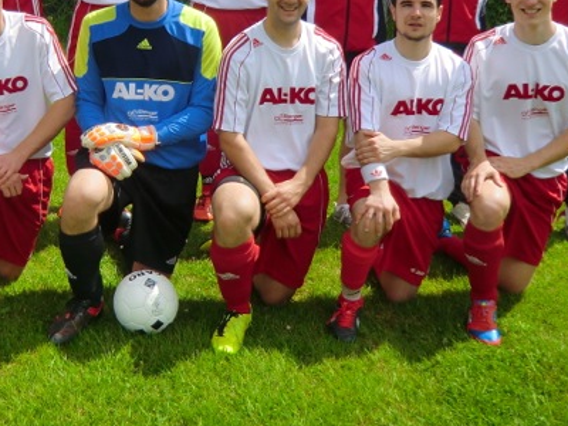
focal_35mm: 54
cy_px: 92
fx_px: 886
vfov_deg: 26.6
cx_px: 114
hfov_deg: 34.5
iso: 64
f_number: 3.2
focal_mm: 4.3
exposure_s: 1/800
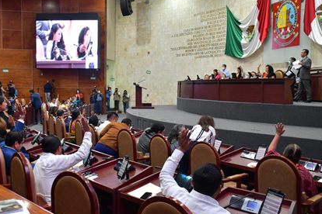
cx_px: 152
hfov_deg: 49.5
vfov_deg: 34.2
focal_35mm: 39
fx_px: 349
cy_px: 104
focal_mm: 24
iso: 1600
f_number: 6.3
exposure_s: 1/80
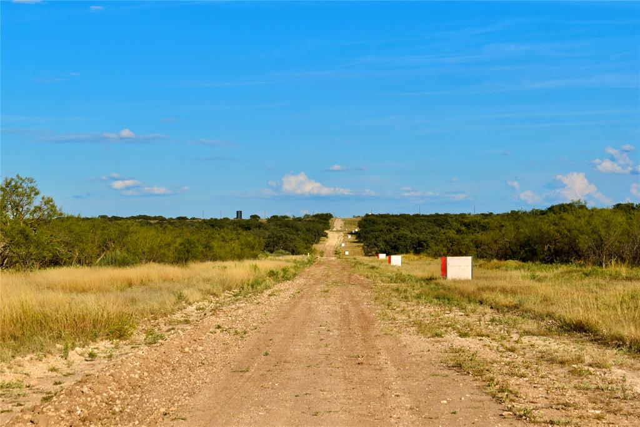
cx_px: 320
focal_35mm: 82
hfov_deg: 24.6
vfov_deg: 16.5
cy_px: 214
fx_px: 1466
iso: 100
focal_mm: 55
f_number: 9
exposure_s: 1/320
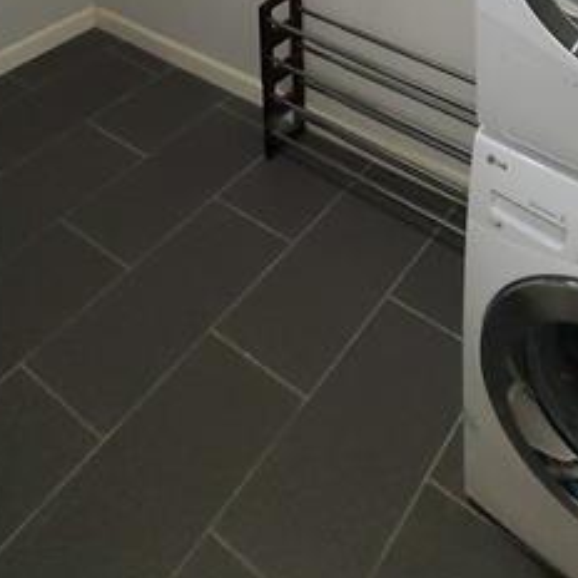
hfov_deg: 43.0
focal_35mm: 38
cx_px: 401
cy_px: -232
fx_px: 718
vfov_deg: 30.6
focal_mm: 2.2
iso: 320
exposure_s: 1/60
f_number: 2.2
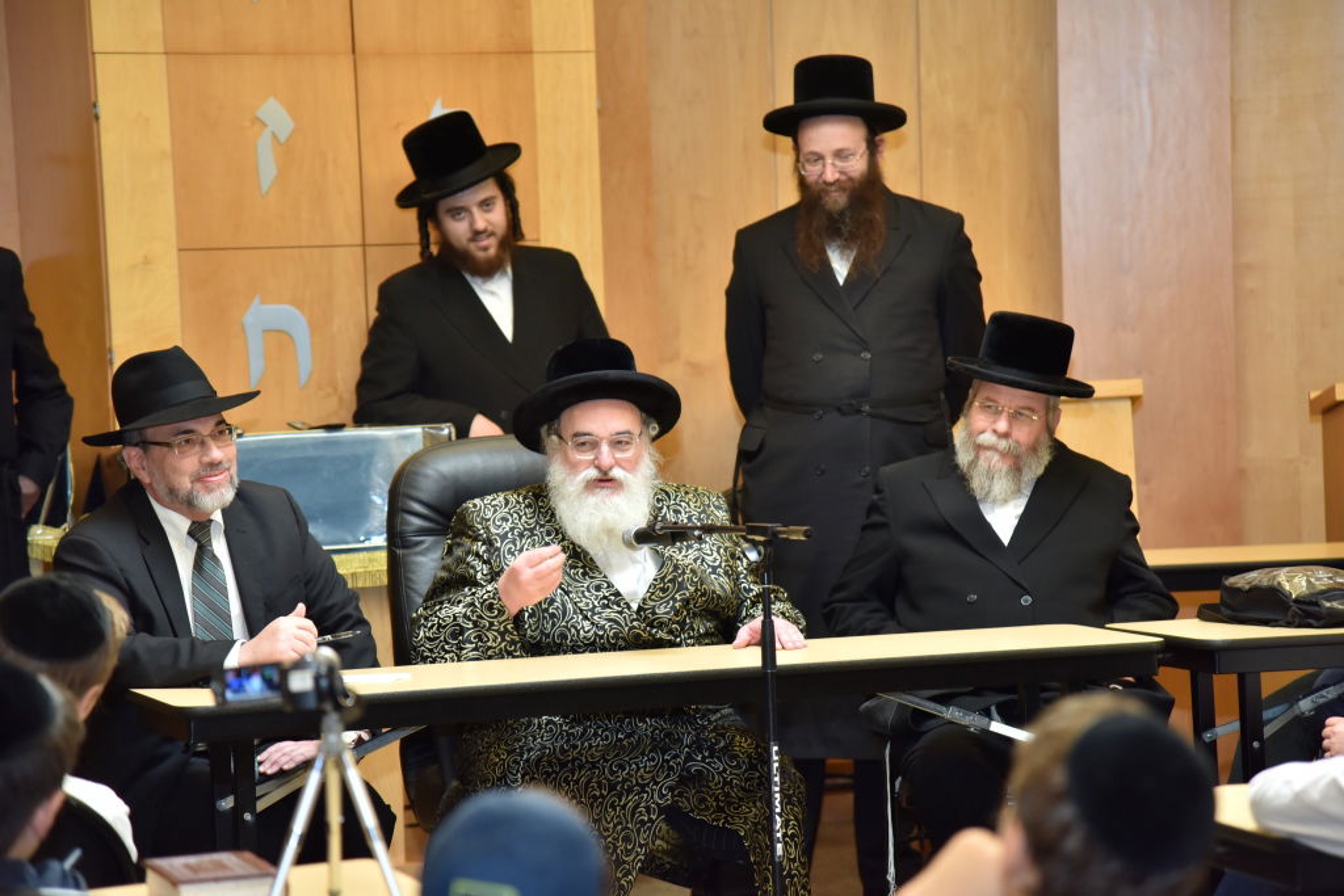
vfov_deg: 11.4
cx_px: 672
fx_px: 4480
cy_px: 448
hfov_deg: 17.1
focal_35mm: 120
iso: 800
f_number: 4
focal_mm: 120
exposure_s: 1/125
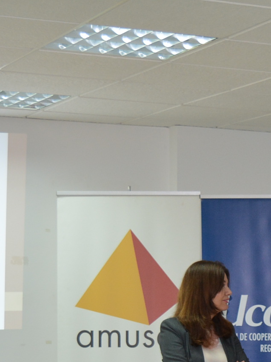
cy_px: 416
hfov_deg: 12.0
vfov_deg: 15.6
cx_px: 297
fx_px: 1274
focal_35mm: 122
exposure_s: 1/100
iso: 400
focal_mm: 24
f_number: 4
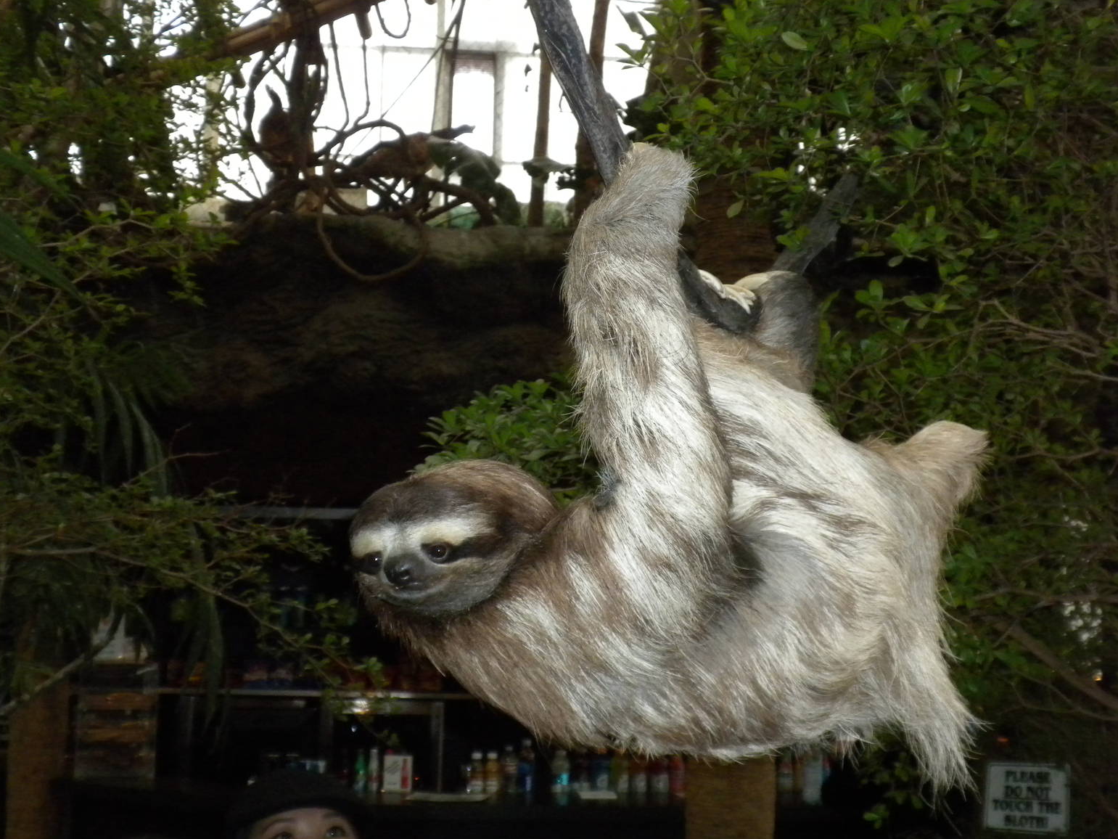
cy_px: 406
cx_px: 551
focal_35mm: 54
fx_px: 1744
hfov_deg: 35.5
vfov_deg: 27.0
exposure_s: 1/30
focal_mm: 9.1
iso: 400
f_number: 4.3
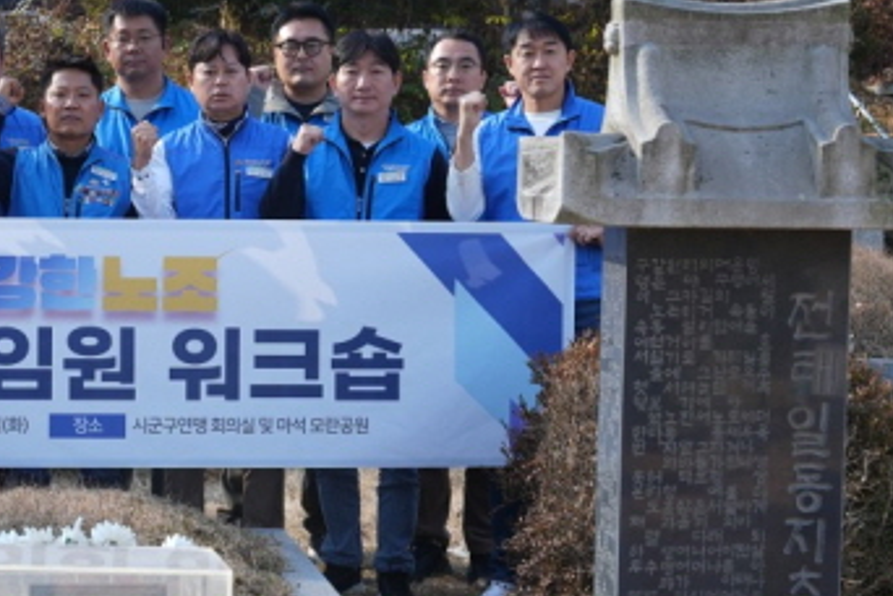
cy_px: 307
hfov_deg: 22.4
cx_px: 131
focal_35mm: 89
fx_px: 2208
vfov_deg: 15.4
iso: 50
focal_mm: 38
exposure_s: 1/50
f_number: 5
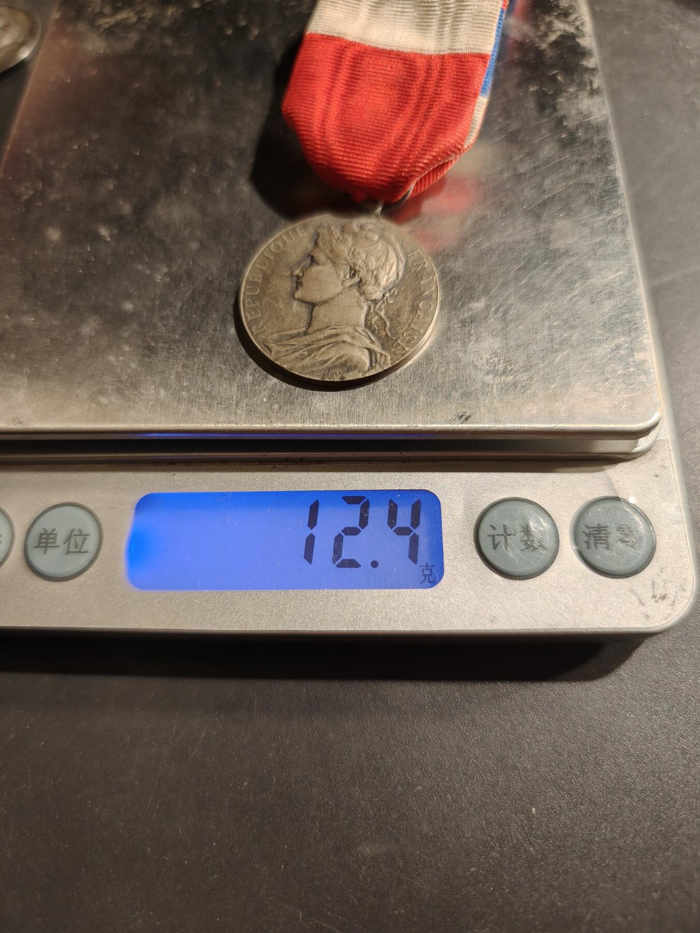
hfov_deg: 58.9
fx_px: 620
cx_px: 350
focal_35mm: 23
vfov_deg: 73.9
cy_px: 466
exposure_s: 1/200
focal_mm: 6.06
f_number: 1.6
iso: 200
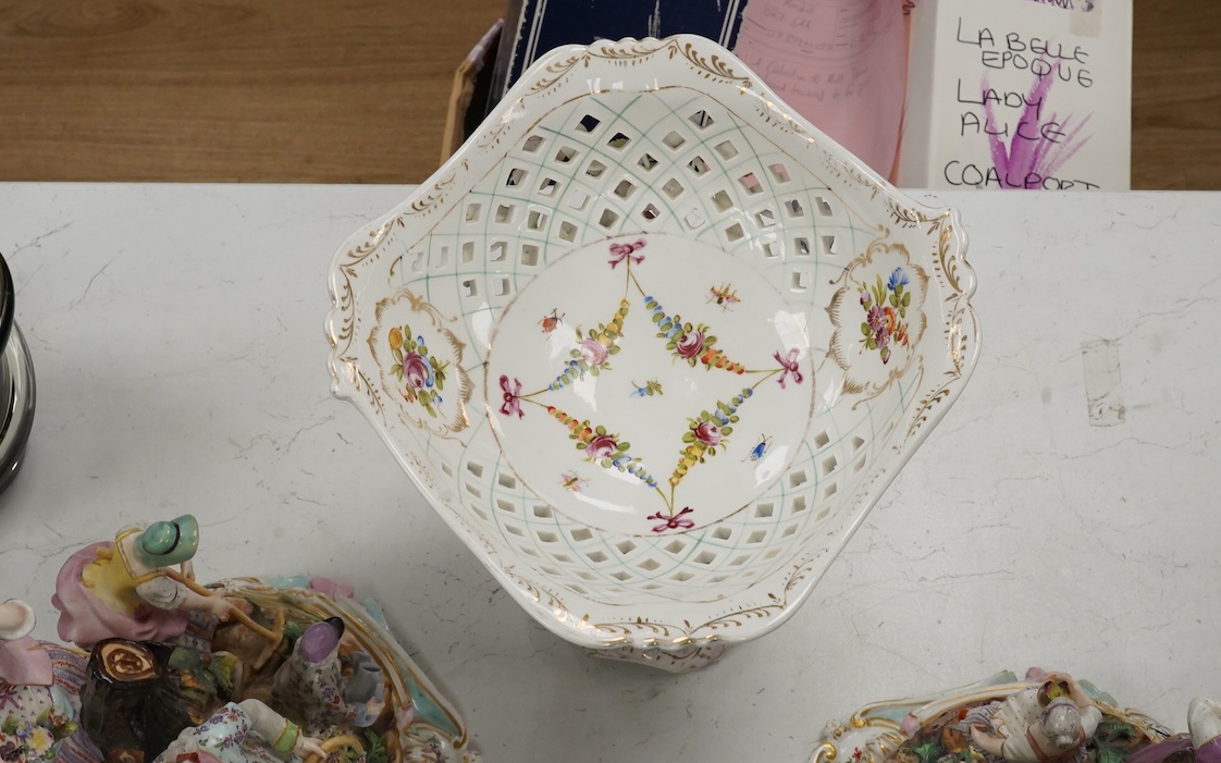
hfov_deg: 43.5
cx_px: 611
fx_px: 1531
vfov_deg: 28.0
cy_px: 386
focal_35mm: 46
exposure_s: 1/100
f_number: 22
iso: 2500
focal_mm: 30
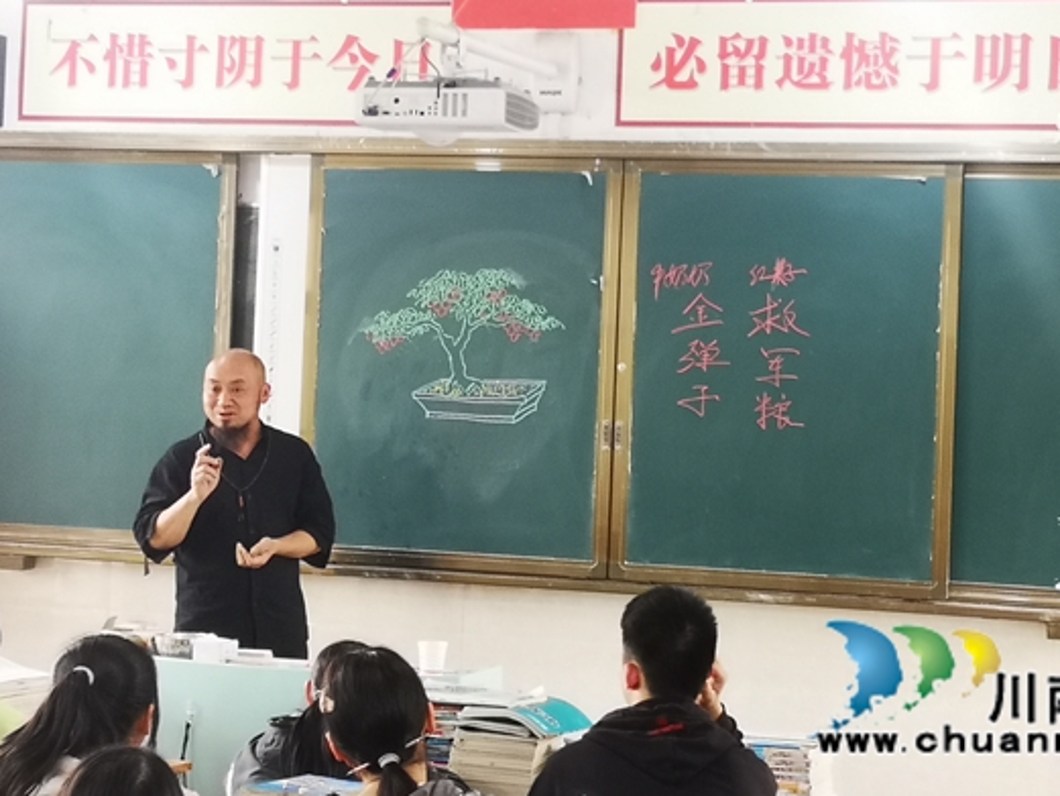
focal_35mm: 81
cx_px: 619
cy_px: 322
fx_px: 2481
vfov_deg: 18.2
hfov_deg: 24.1
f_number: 1.8
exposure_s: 1/40
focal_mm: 3.95
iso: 200
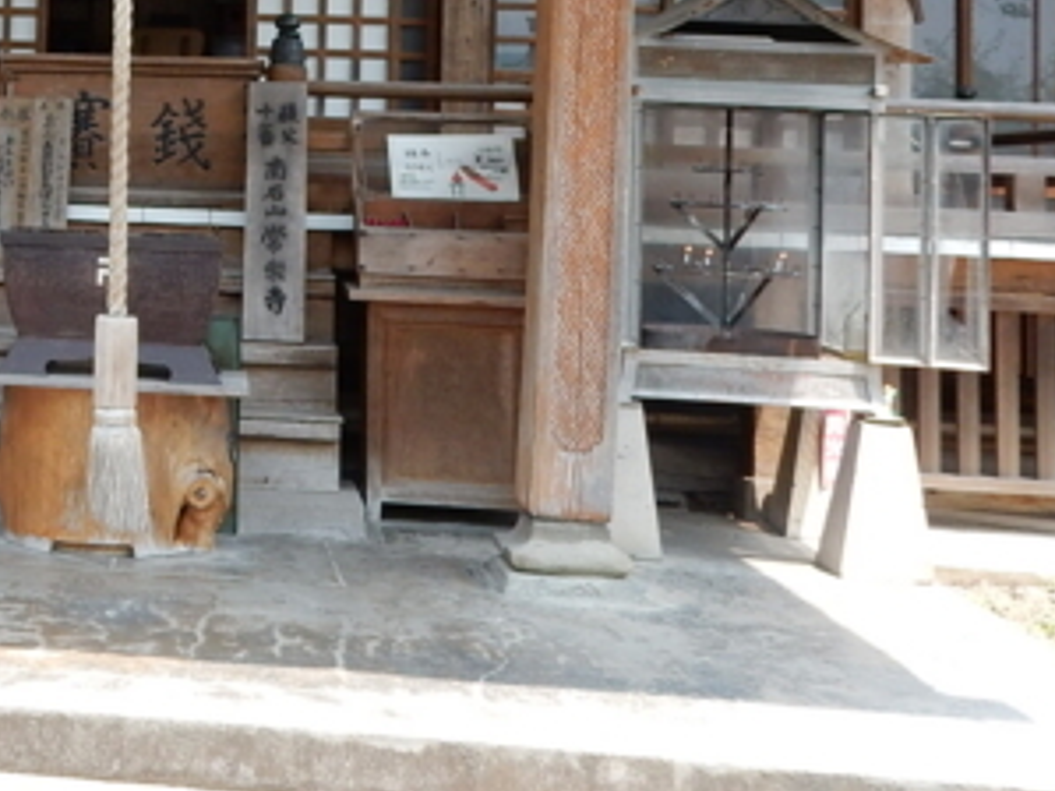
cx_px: -134
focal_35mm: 67
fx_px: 2041
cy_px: 4
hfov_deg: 26.5
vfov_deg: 21.2
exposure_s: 1/250
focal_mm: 4.5
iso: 125
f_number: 3.7
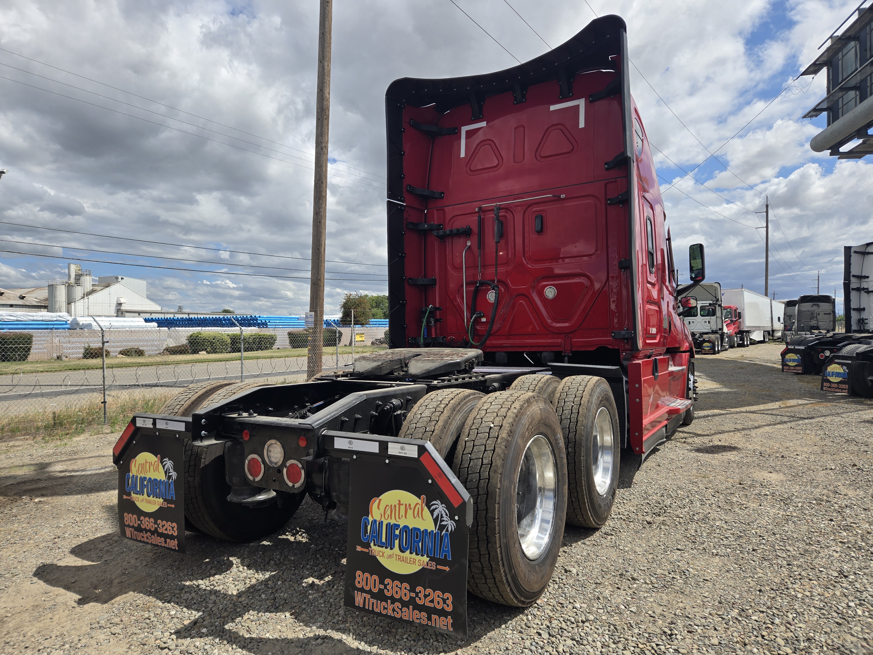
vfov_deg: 58.9
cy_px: 328
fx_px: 580
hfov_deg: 73.9
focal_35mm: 23
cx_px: 436
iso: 25
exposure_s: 1/2346
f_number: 1.8
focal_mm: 5.4
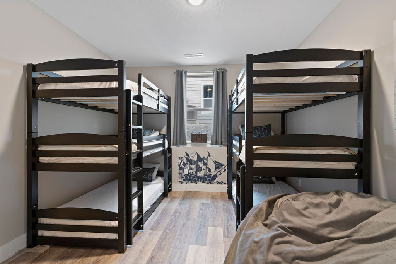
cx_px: 198
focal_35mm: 17
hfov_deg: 93.3
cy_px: 132
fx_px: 187
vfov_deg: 70.5
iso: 100
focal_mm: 17
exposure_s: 15
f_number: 11
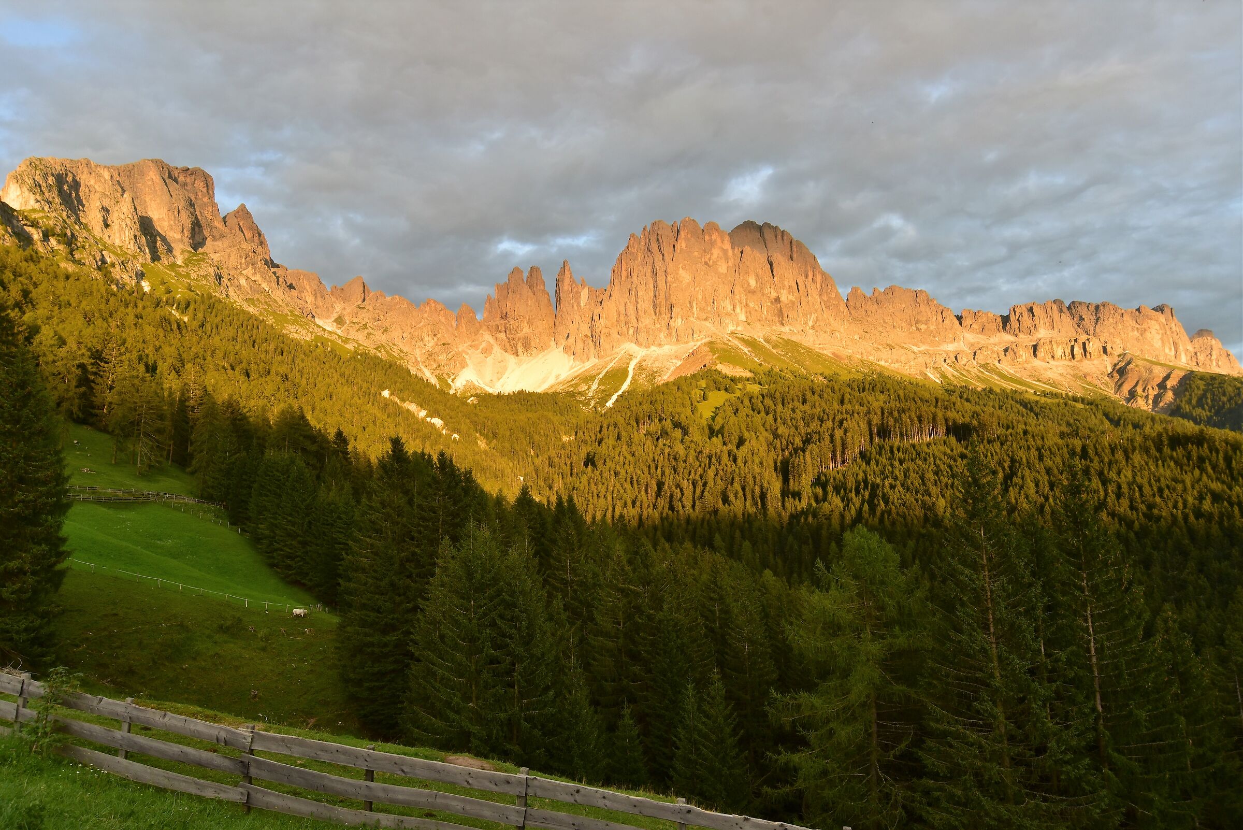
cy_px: 415
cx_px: 622
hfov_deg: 76.1
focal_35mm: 23
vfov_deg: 55.1
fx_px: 794
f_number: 8
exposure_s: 1/100
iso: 500
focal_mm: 23
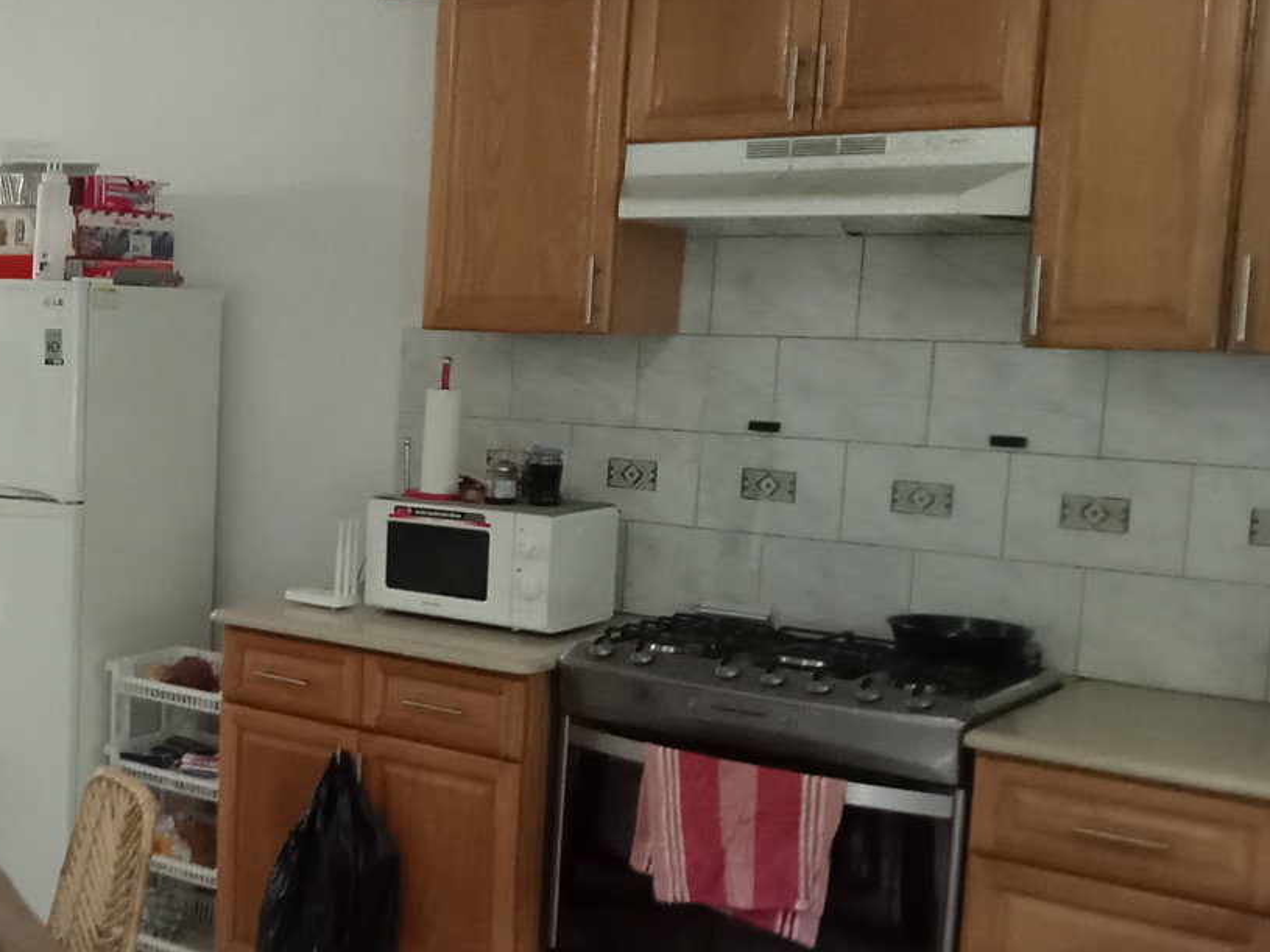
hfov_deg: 32.9
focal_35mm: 55
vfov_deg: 26.5
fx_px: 2018
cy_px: 516
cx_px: 100
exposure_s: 1/33.3
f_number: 2.2
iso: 1395
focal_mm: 3.46
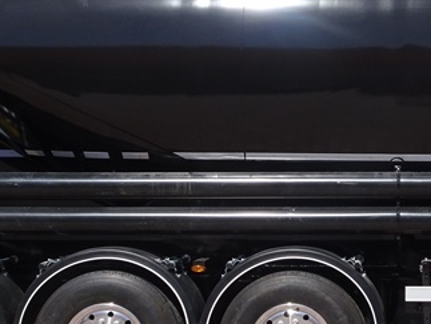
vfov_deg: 19.4
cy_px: 131
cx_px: 398
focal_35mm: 76
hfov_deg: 24.8
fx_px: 947
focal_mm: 4.1
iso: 80
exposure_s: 1/1250
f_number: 3.5
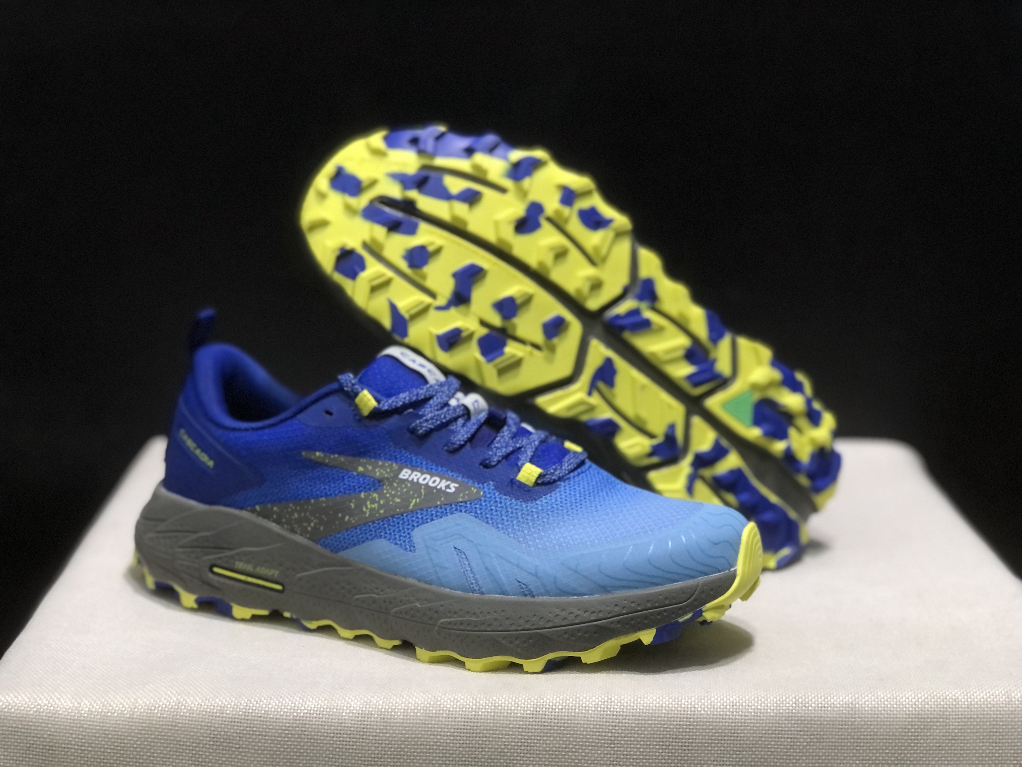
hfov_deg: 33.8
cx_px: 511
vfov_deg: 25.7
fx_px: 1683
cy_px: 384
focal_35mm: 57
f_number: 2.8
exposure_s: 1/30
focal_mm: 6.6
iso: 160
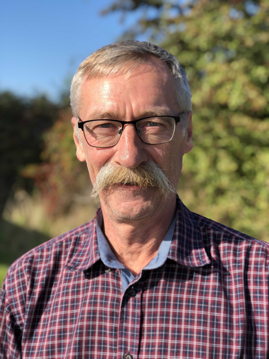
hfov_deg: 28.0
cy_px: 180
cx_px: 134
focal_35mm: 52
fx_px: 539
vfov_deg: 36.8
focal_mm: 6
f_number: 2.4
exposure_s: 1/685
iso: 16
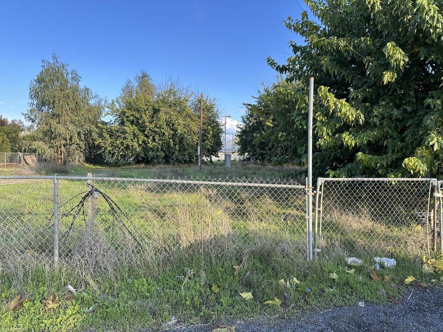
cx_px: 222
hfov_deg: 71.6
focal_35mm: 24
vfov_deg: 56.8
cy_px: 166
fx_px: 307
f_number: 1.78
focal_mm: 6.86
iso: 80
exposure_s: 1/634
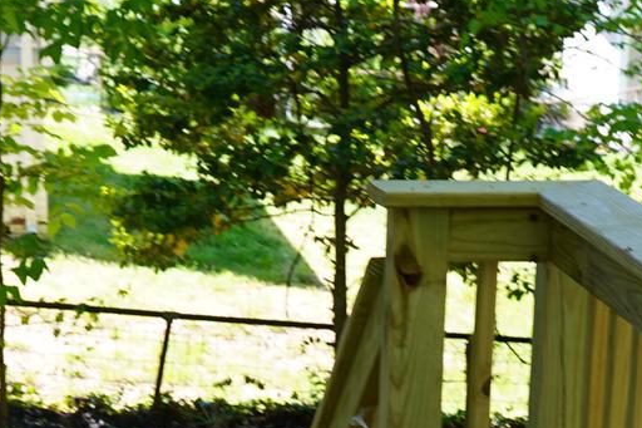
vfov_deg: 10.9
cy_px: 670
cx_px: 336
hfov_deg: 17.1
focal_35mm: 120
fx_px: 2139
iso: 100
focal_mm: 30
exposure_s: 1/80
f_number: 5
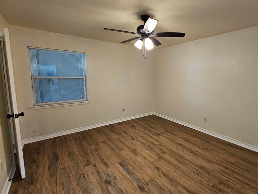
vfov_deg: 78.1
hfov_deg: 93.4
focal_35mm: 16
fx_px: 119
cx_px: 153
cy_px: 93
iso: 250
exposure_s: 1/60
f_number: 2.2
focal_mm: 2.2
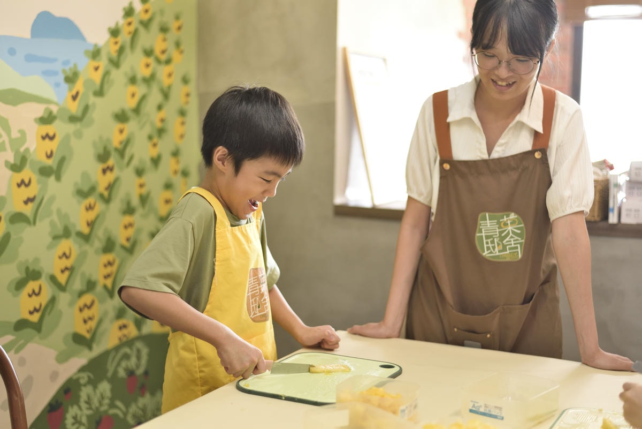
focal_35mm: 50
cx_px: 321
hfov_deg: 39.6
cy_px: 214
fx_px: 892
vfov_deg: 27.0
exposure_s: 1/250
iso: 800
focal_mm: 50
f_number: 1.8
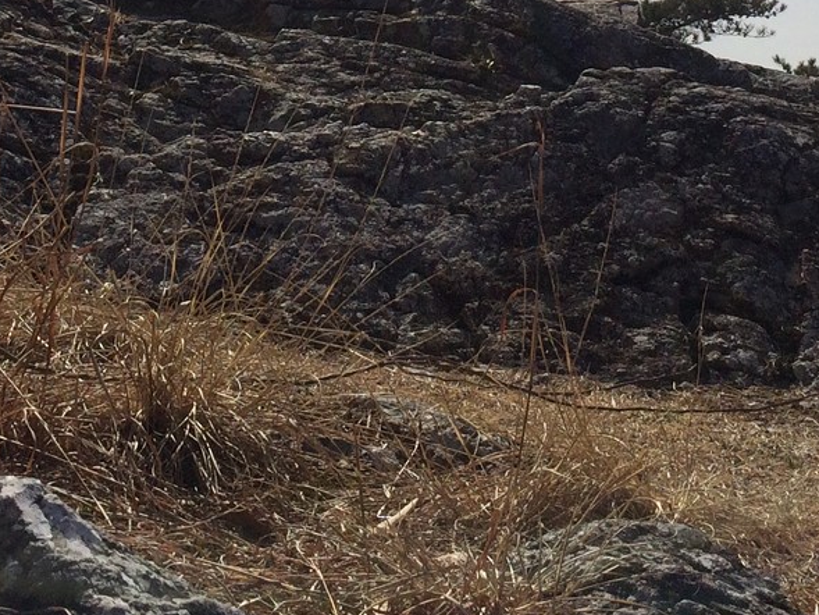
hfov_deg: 23.3
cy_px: -264
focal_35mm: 84
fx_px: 1988
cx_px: 351
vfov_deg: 16.3
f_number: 2.2
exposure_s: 1/10309
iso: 40
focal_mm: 4.15
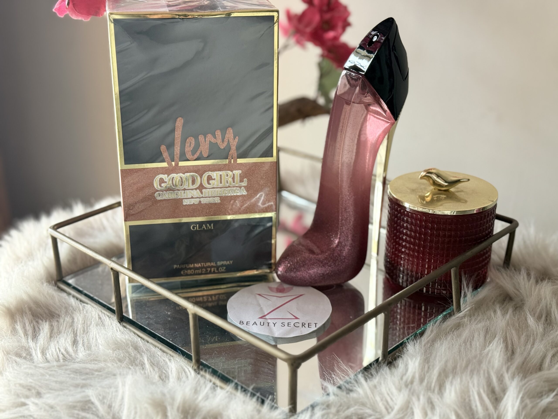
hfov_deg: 39.7
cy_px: 210
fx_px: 774
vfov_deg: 30.3
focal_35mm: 48
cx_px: 279
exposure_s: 1/154
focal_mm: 6.76
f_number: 1.78
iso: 160
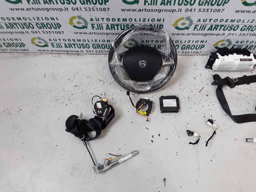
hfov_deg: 58.4
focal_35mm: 31
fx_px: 229
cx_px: 128
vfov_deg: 45.4
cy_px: 96
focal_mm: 3.3
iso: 118
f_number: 2.2
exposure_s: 1/50
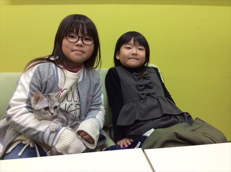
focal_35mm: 32
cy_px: 86
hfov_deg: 56.9
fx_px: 213
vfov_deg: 44.0
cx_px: 116
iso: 40
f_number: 2.4
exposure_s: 1/40
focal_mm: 3.3
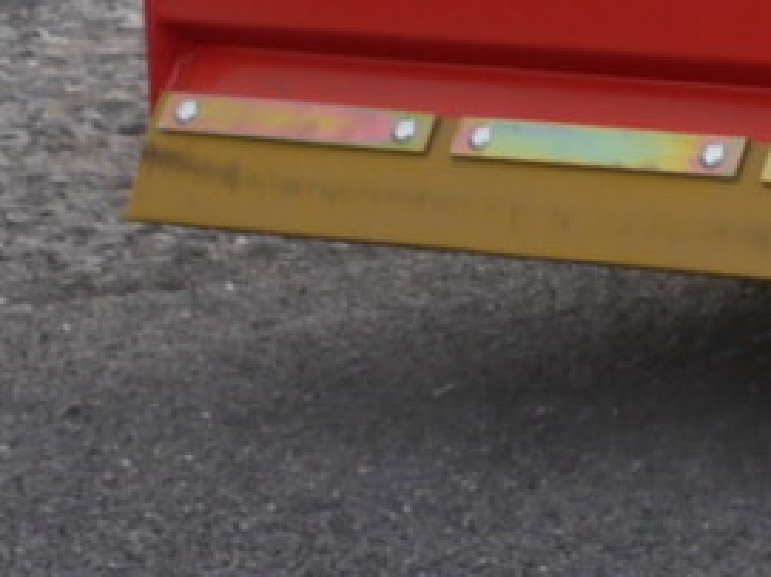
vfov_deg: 4.7
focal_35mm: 312
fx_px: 6946
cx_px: 2097
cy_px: -165
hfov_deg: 6.0
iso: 100
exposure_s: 1/200
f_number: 7.1
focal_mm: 22
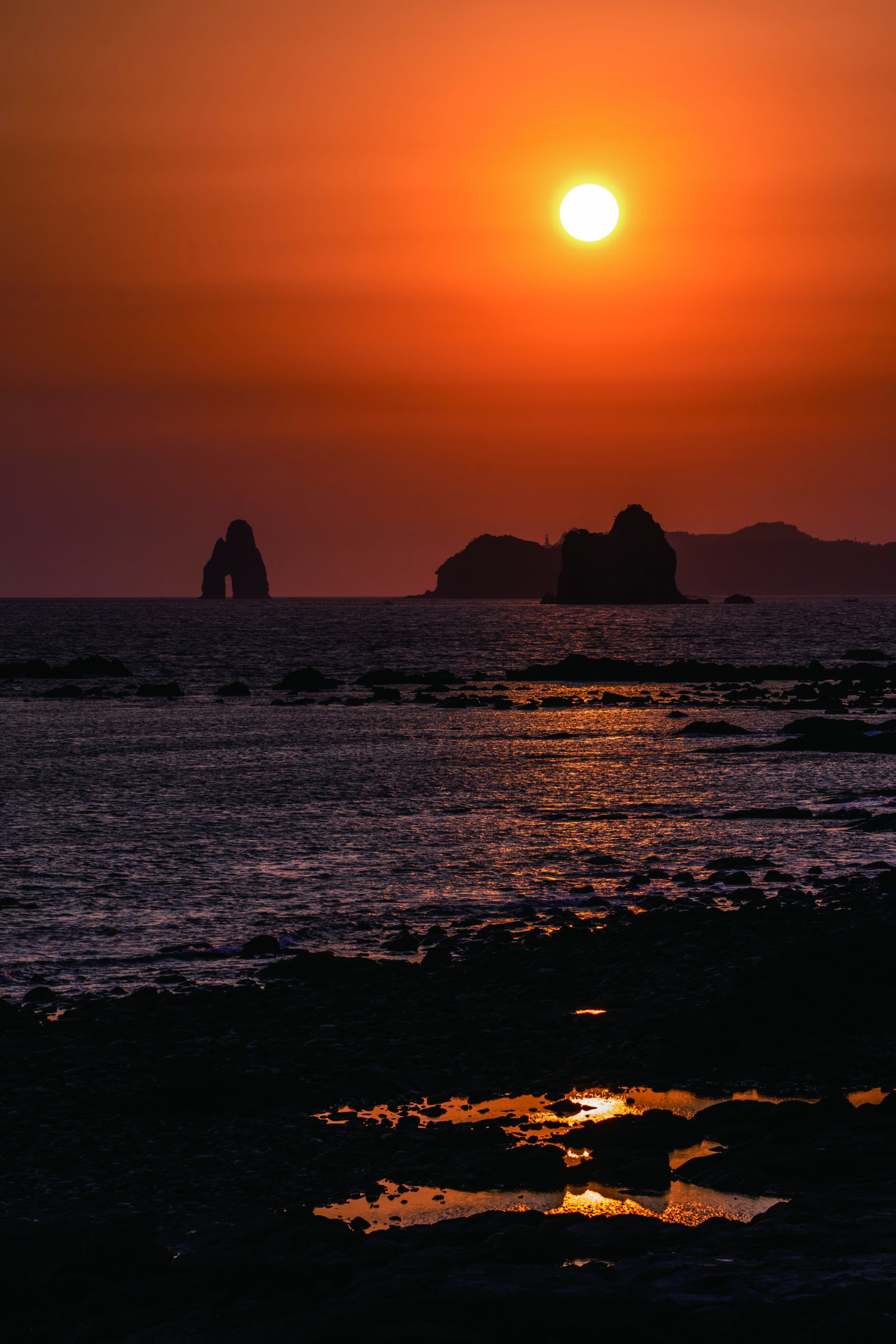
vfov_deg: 12.8
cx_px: 512
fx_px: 6011
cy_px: 662
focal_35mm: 161
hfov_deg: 8.5
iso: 64
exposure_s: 1/160
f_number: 8
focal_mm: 135
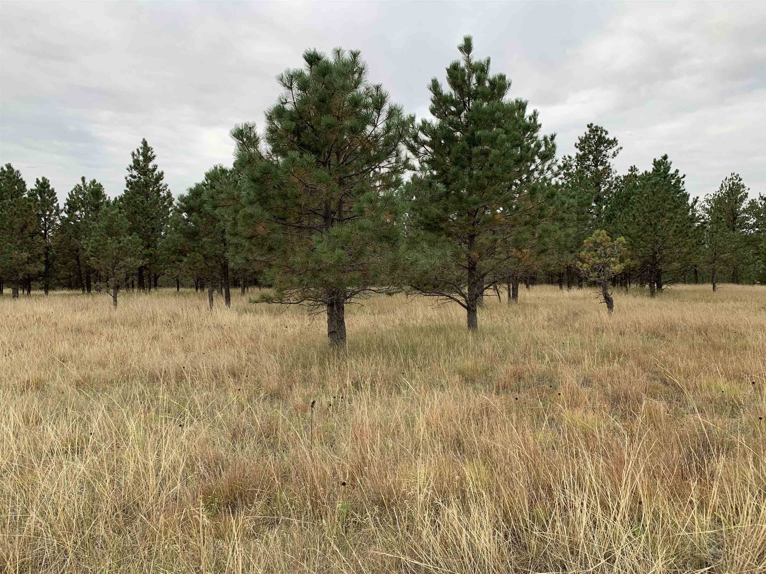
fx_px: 575
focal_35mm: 26
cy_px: 287
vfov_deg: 53.1
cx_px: 383
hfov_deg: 67.3
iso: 25
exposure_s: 1/235
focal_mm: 4.25
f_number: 1.8
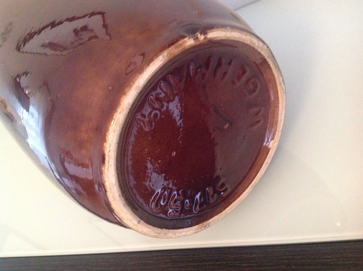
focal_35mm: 35
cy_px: 136
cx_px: 182
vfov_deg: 40.6
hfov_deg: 52.7
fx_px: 366
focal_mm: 4.28
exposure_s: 1/17
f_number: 2.4
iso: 800
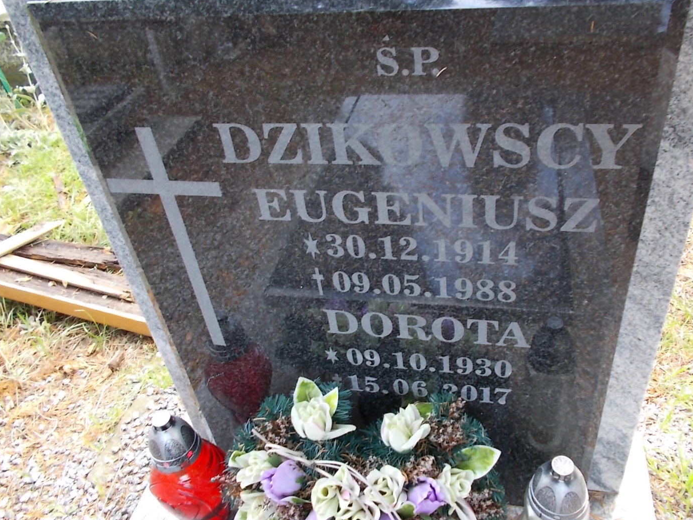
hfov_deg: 59.9
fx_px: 601
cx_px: 377
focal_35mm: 30
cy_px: 240
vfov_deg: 46.8
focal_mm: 4.6
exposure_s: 1/25
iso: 100
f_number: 3.2
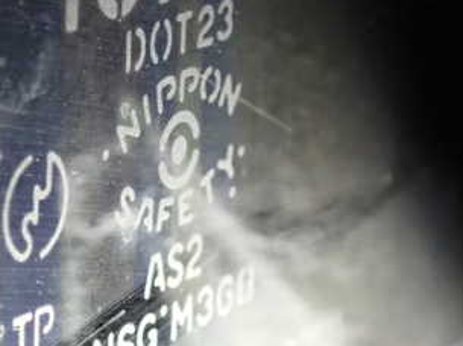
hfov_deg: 10.0
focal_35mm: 197
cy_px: 205
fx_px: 2632
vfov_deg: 7.5
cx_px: 128
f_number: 4.9
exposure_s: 1/160
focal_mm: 18
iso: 1600
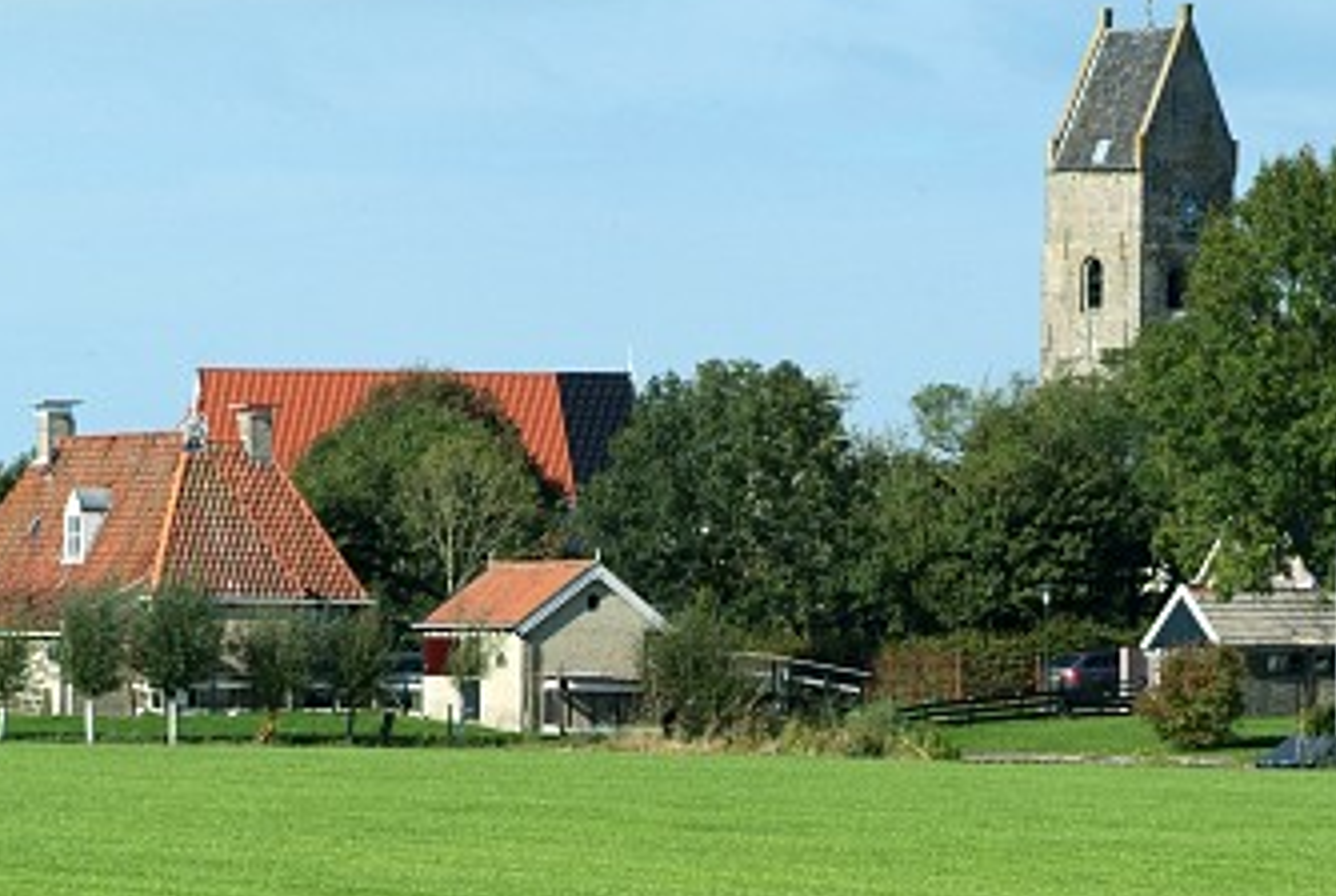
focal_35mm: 206
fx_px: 7658
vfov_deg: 6.7
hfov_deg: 10.0
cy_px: 414
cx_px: 724
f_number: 13
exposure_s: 1/350
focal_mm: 102
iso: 400
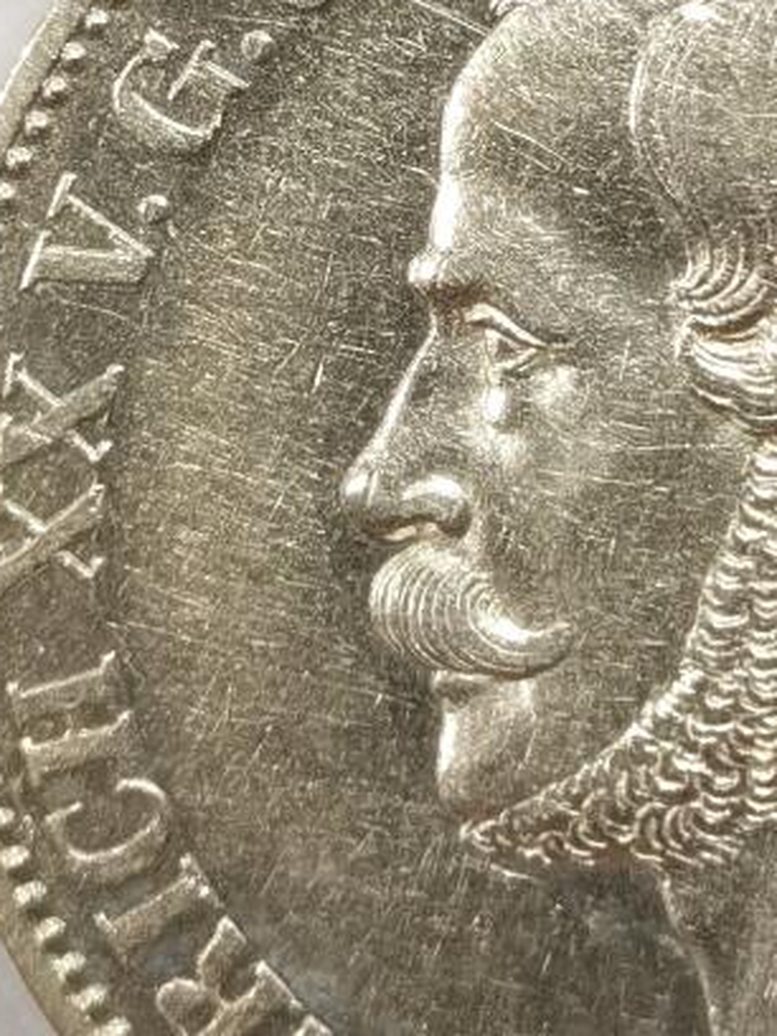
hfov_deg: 6.2
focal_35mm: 238
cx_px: 785
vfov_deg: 8.3
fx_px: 7123
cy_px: -132
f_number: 16
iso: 125
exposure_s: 1/100
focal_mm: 5.56
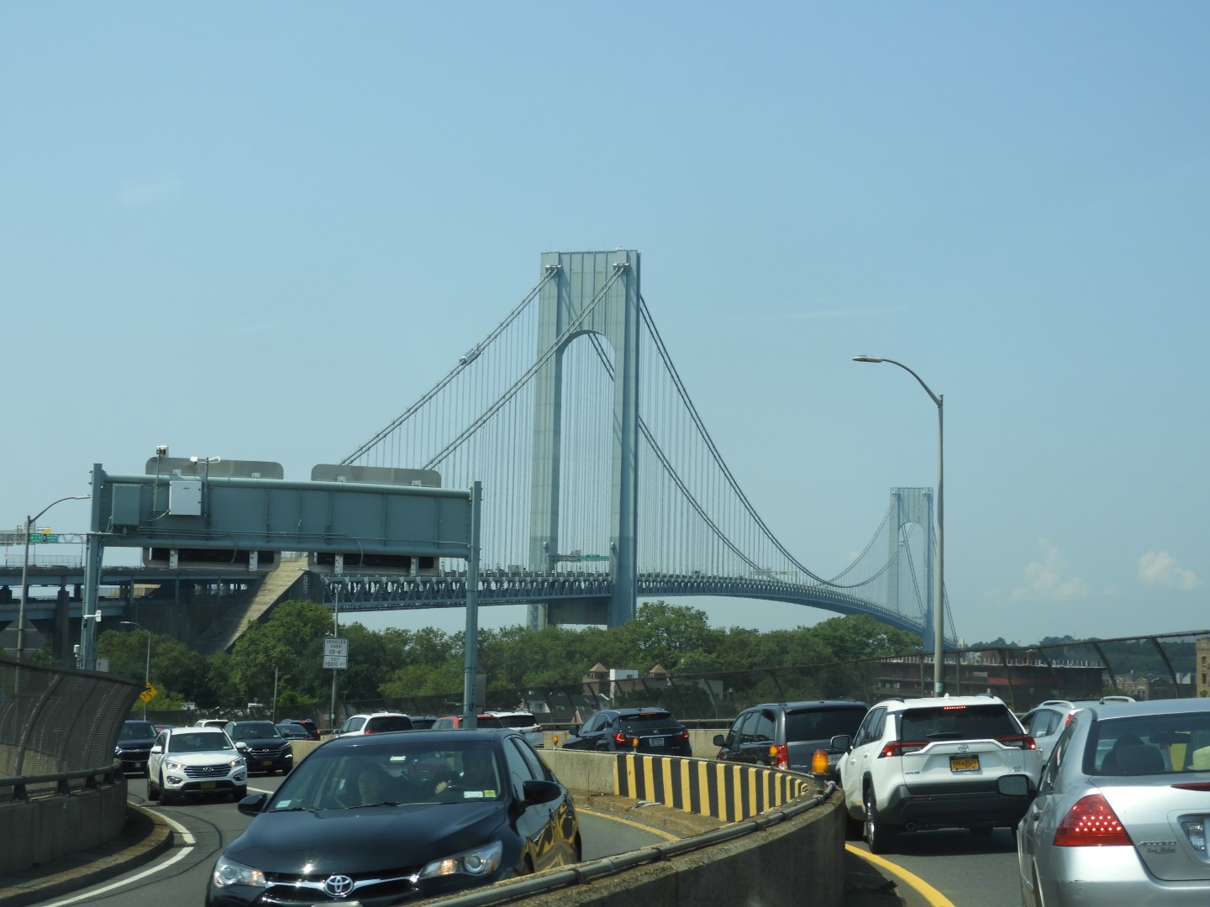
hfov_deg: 32.2
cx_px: 605
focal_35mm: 60
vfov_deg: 24.4
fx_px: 2097
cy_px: 454
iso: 100
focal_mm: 10.7
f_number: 4.2
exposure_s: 1/800
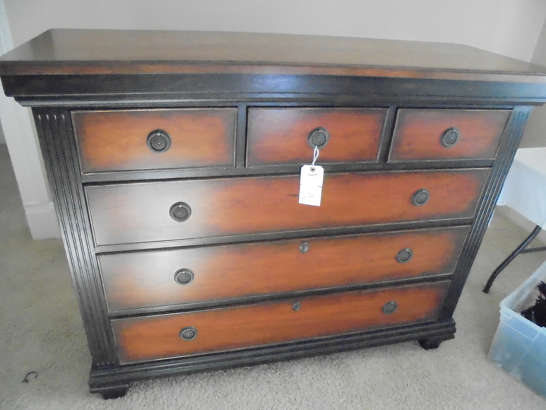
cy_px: 205
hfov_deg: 67.3
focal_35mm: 26
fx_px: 410
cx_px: 273
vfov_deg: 53.1
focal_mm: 4.6
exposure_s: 1/60
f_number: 3.5
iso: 1600
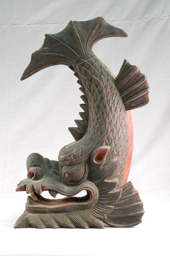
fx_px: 469
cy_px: 128
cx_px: 85
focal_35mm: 66
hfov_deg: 20.6
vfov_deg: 30.5
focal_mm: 44
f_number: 8
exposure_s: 1/5
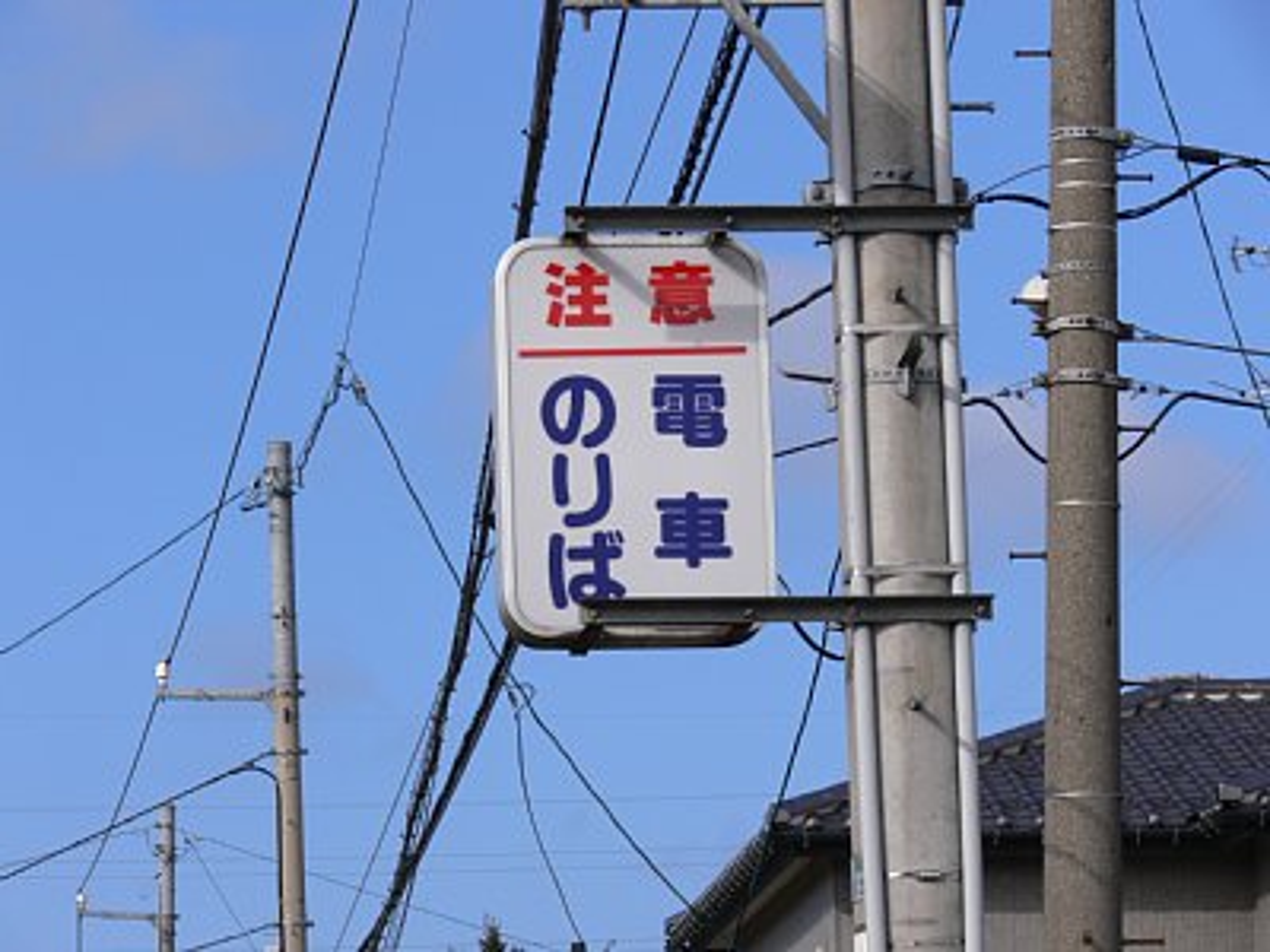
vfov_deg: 9.8
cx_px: 635
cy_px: 476
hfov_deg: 13.1
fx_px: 5540
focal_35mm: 151
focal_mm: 32
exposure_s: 1/400
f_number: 5.6
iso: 80
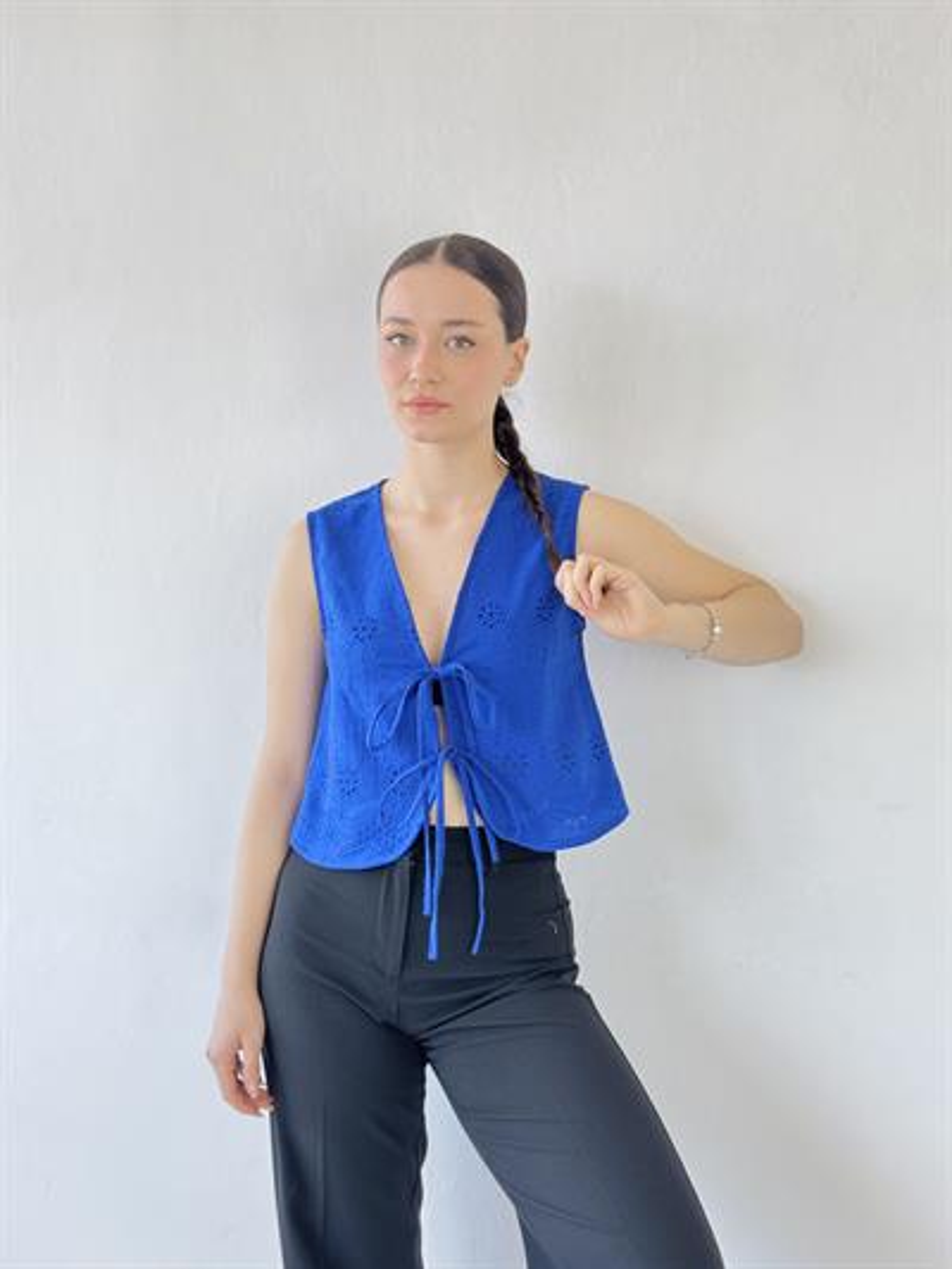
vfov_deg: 39.6
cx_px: 476
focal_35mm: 48
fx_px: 1759
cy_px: 634
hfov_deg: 30.3
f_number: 1.78
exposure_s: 1/50
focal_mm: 6.76
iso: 50
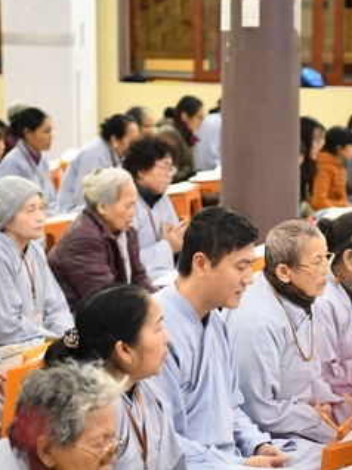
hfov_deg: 12.5
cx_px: 234
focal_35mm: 118
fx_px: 1602
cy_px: 299
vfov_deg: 16.7
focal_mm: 60
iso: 4000
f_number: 2.8
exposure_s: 1/100
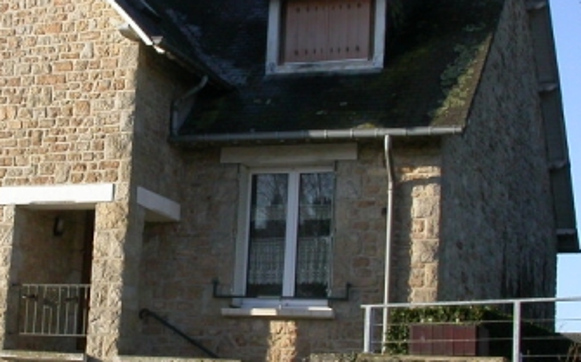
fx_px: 1298
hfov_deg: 24.9
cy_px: 197
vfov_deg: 15.9
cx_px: 125
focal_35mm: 82
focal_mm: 7.85
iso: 100
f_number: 6.7
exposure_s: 1/230
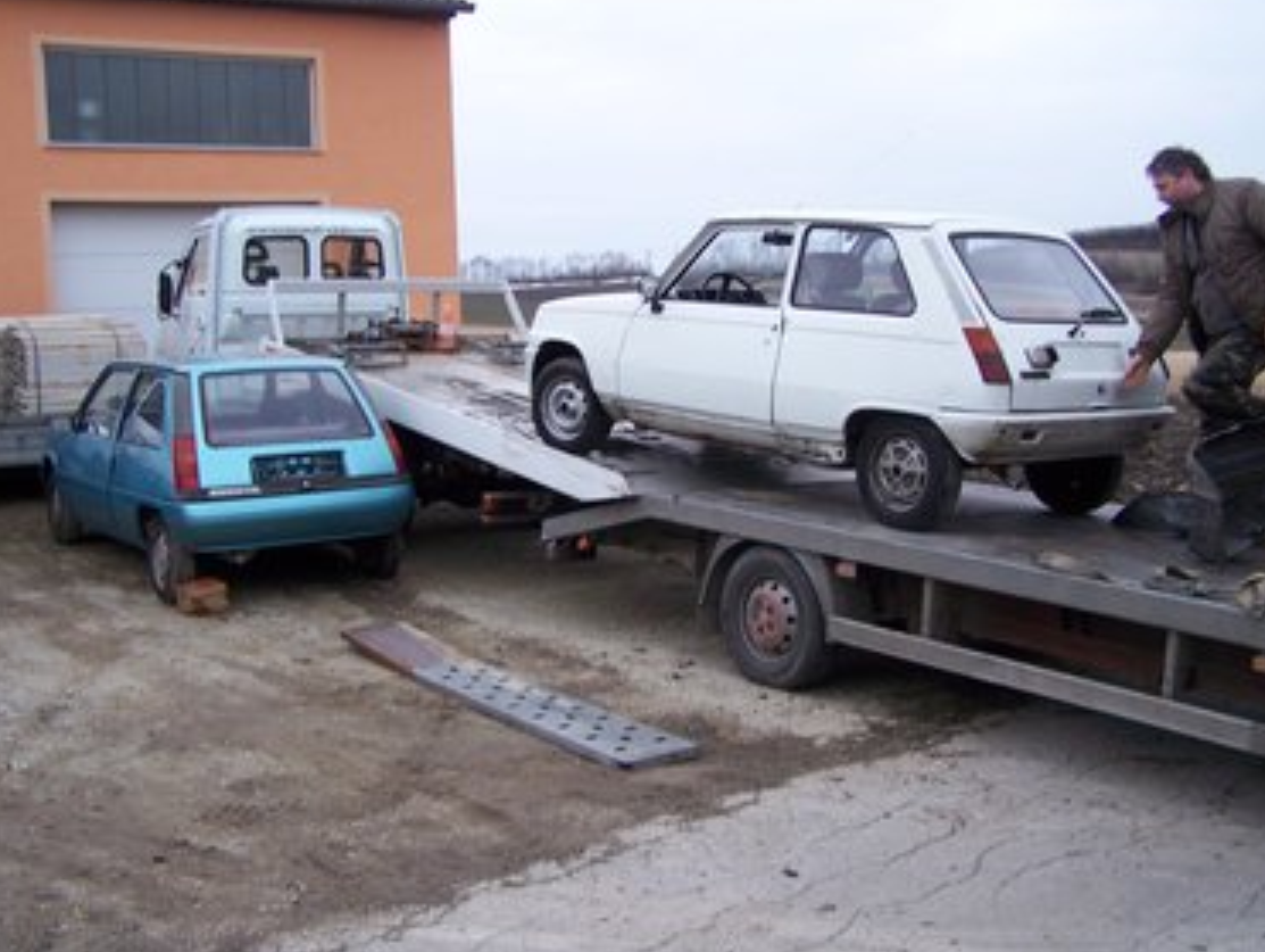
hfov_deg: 45.7
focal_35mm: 41
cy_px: 462
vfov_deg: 35.2
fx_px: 1500
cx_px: 661
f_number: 2.8
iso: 80
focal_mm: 6.3
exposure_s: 1/60
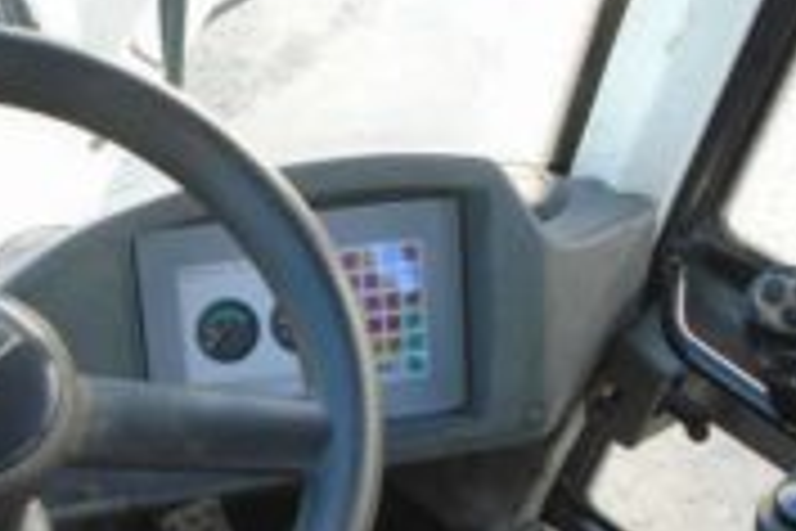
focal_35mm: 61
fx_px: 1349
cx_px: 220
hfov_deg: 32.4
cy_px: 495
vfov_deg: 21.7
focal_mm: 4.6
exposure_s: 1/40
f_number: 3.2
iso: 100
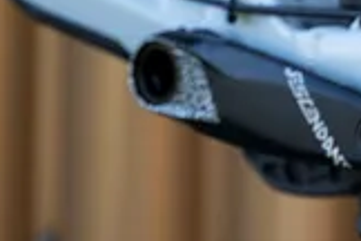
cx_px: 568
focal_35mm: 371
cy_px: -162
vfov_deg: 3.7
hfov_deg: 5.5
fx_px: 3720
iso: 800
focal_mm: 75
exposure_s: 1/1600
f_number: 2.8
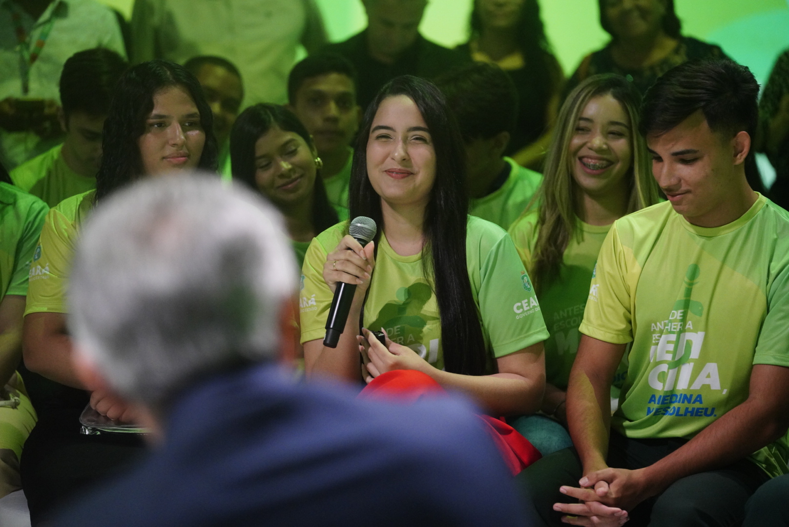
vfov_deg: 10.1
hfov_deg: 15.1
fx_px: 2983
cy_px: 264
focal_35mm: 136
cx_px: 394
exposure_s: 1/160
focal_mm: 136
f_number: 3.2
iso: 8000
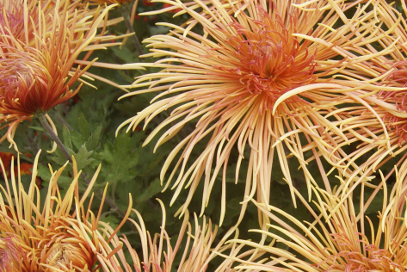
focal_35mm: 78
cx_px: 328
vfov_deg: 17.3
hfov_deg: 25.5
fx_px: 882
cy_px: 237
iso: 100
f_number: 5.6
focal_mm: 24
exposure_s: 1/125
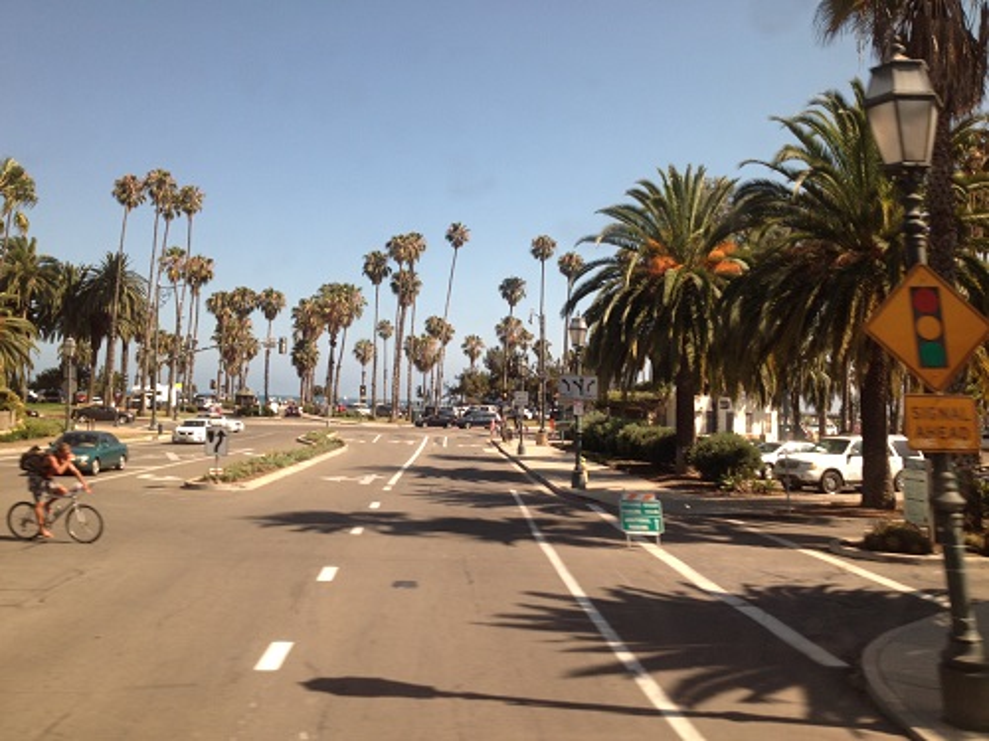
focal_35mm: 35
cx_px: 494
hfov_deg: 52.6
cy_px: 370
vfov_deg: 40.7
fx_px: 1000
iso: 50
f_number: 2.4
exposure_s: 1/356
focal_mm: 4.28
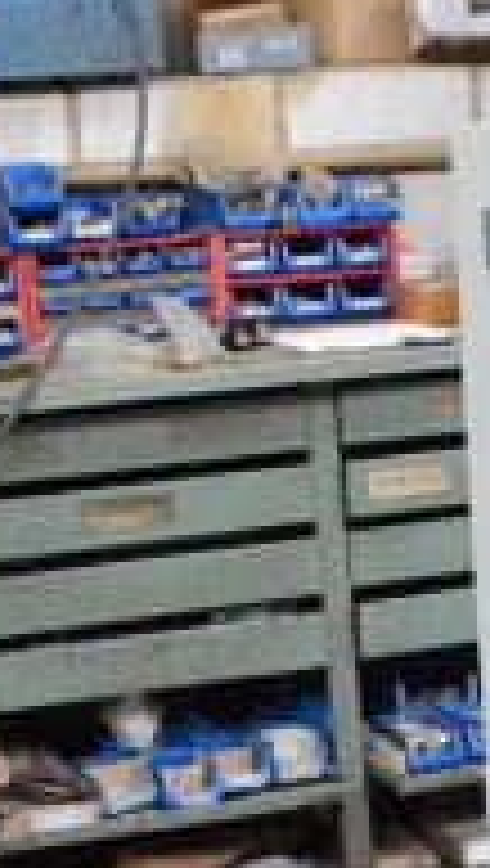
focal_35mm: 106
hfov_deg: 10.8
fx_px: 2441
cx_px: 847
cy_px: 706
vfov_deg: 19.9
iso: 6400
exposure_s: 1/800
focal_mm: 18
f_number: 3.5
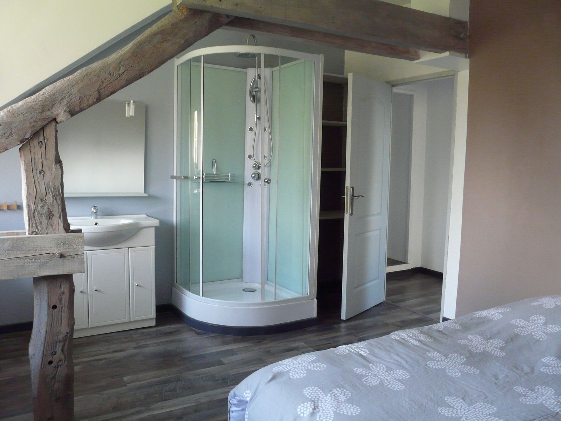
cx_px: 280
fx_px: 454
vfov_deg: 49.7
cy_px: 210
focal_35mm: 28
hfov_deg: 63.4
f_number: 2.8
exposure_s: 1/50
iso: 400
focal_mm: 4.6
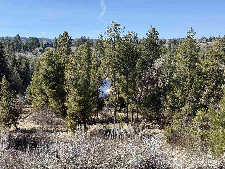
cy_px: 84
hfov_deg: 39.7
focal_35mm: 48
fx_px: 312
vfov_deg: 30.3
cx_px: 112
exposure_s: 1/3096
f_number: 1.78
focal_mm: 6.76
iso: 100
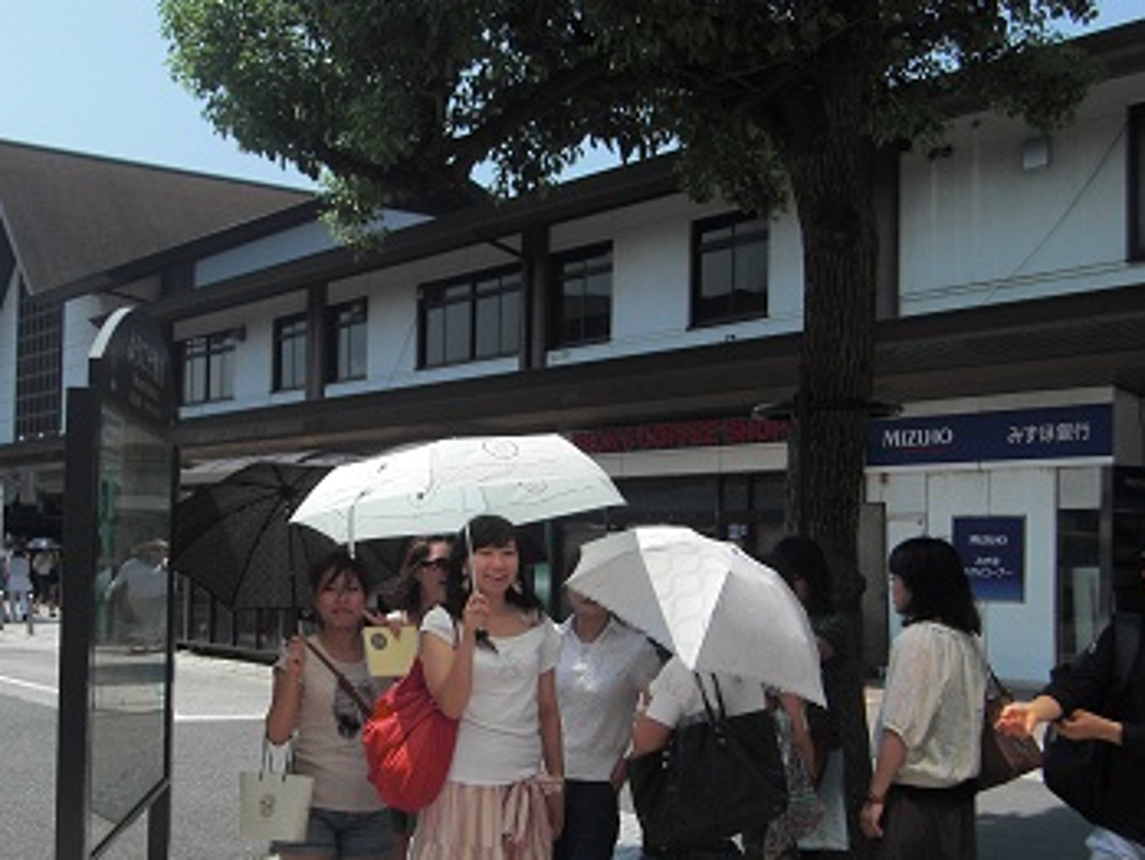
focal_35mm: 49
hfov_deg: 38.7
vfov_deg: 29.6
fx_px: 1621
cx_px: 433
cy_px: 533
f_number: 8
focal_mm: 6.9
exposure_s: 1/160
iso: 50
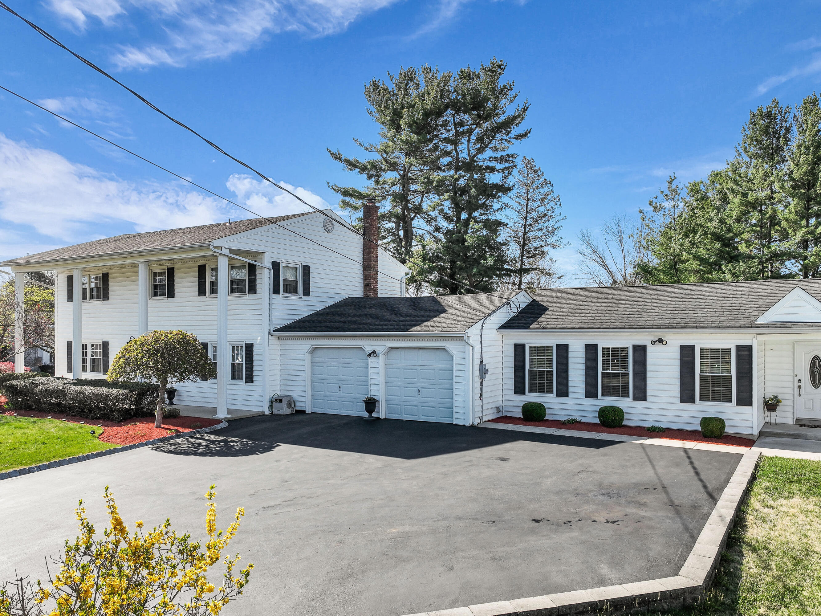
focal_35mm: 27
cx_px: 435
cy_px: 336
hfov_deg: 65.3
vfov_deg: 51.3
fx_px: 640
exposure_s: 1/1250
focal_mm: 12.29
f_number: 2.8
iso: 130
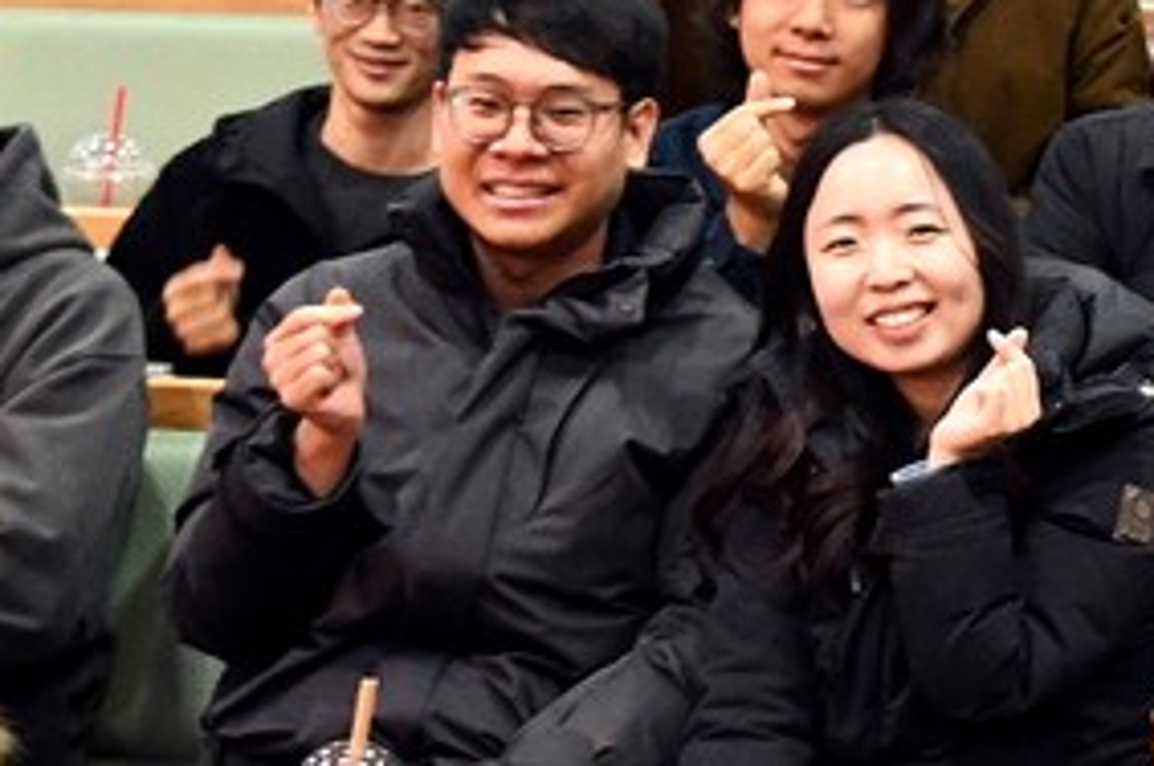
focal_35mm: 163
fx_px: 5219
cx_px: 1921
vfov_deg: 8.4
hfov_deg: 11.8
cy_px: 291
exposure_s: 1/60
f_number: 4.2
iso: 4000
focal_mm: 24
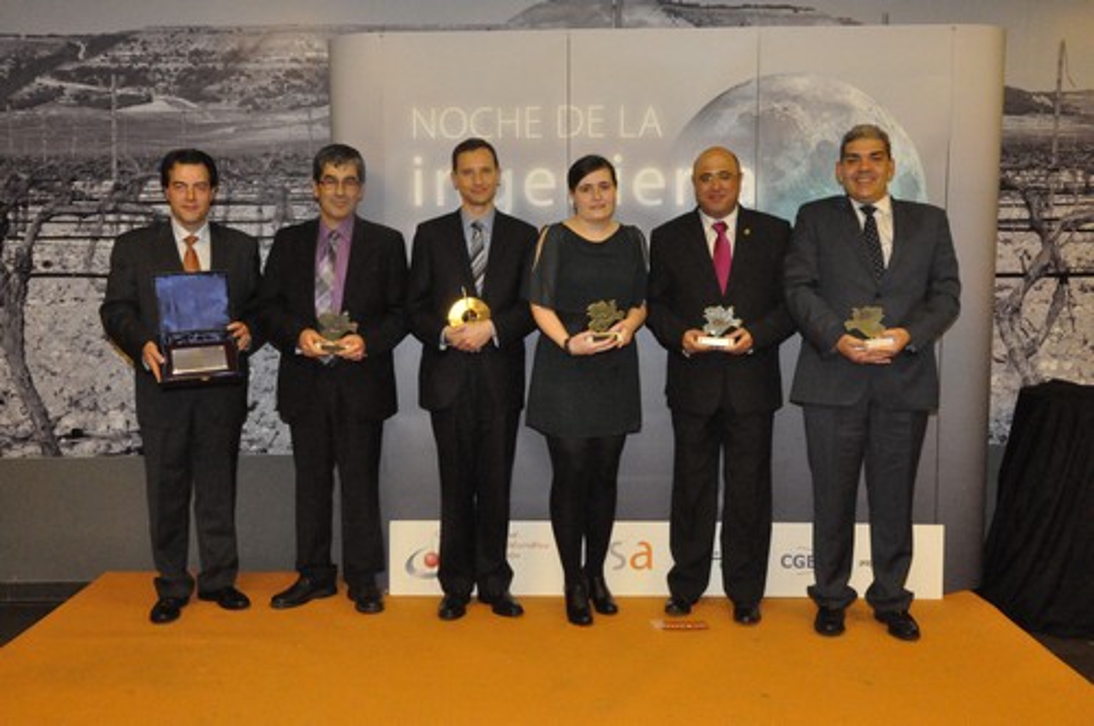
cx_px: 547
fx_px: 1002
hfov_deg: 57.3
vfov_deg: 39.9
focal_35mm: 33
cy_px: 363
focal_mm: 22
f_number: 10
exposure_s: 1/60
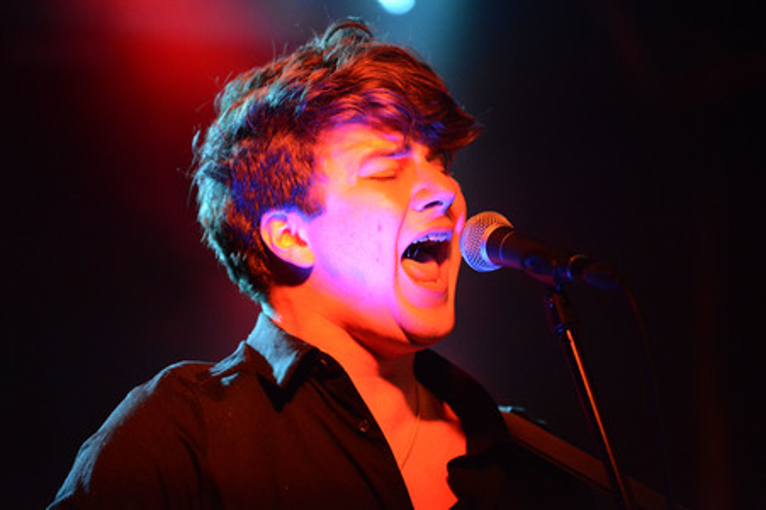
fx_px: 4252
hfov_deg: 10.3
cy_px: 255
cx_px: 383
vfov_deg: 6.9
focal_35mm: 200
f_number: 2.8
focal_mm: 200
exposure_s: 1/250
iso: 8063
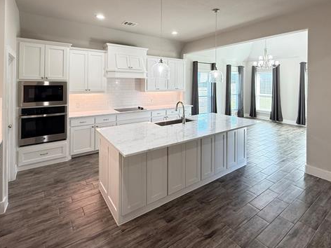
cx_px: 182
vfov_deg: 66.9
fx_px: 182
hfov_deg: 84.4
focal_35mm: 19
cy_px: 83
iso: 320
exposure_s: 1/120
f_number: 2.2
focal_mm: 2.22
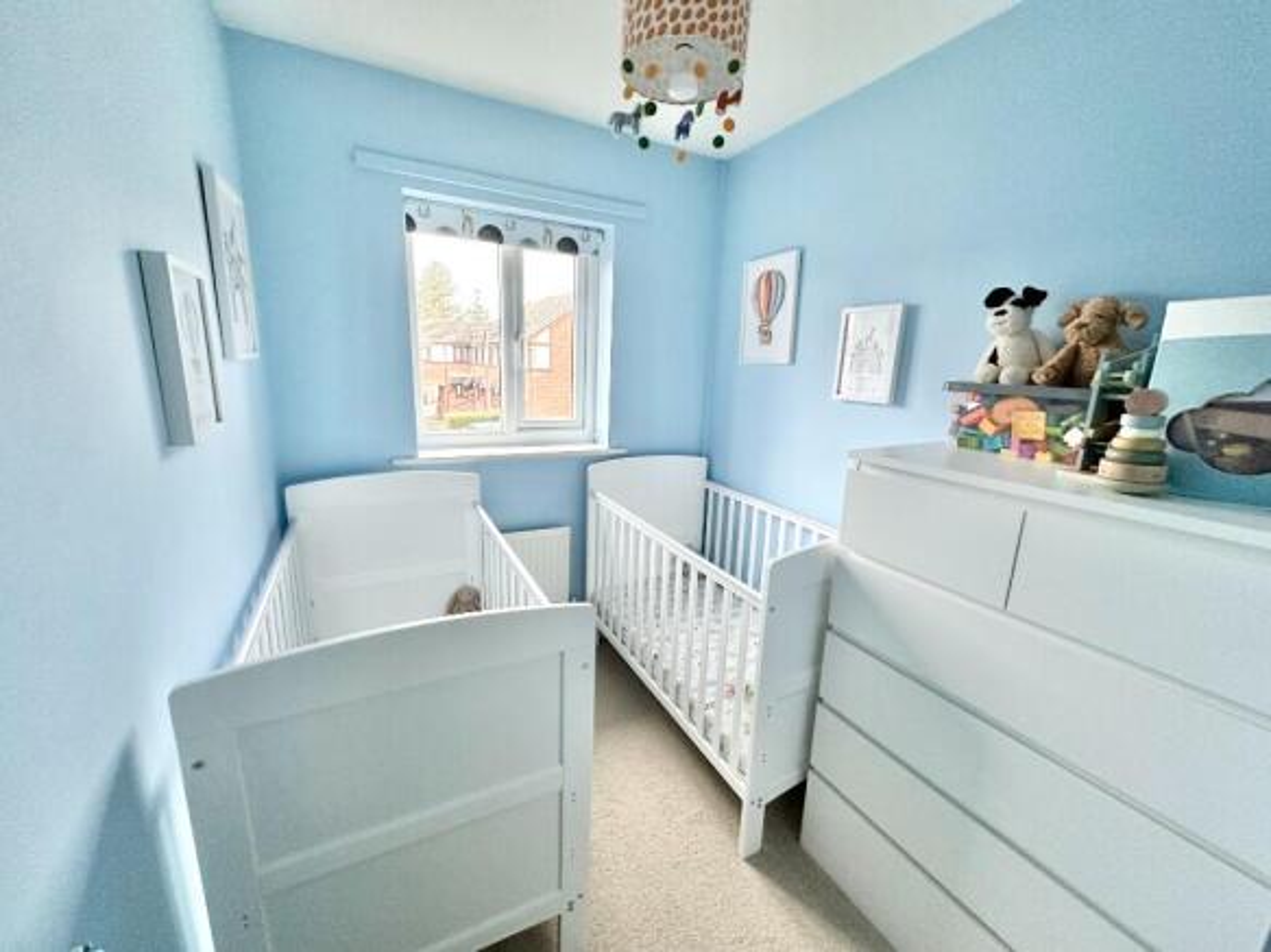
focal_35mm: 14
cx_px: 636
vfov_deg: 85.7
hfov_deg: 102.1
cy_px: 476
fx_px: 514
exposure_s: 1/100
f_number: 2.2
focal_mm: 2.22
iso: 250
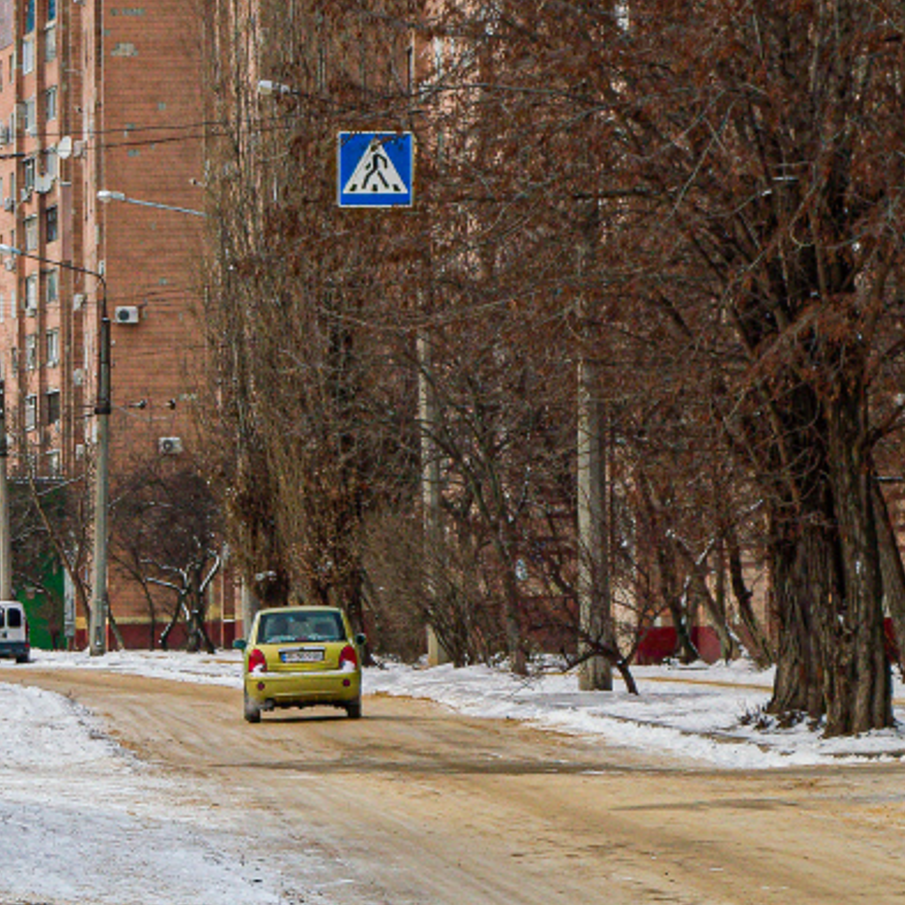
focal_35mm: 202
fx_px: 5975
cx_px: -380
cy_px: 398
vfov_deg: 8.7
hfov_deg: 8.5
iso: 100
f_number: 4.8
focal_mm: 48
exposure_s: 1/250
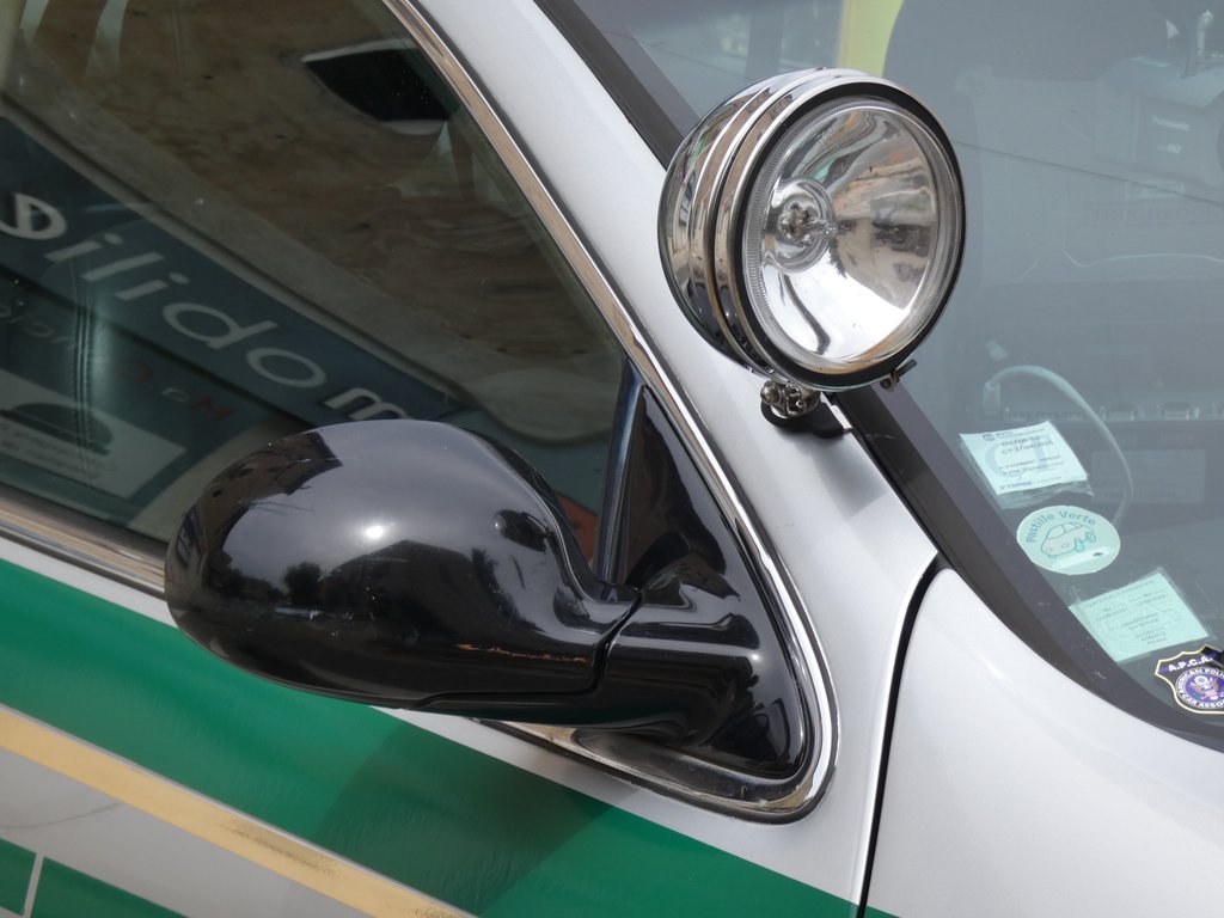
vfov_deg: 12.1
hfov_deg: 16.1
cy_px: 459
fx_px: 4314
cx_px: 612
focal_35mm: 122
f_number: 5.1
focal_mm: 21.9
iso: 80
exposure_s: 1/320
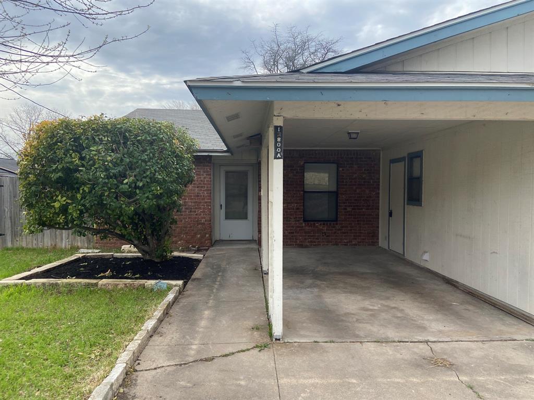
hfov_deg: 67.3
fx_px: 401
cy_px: 200
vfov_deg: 53.1
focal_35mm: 26
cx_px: 267
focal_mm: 4.25
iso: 32
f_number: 1.8
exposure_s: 1/1193
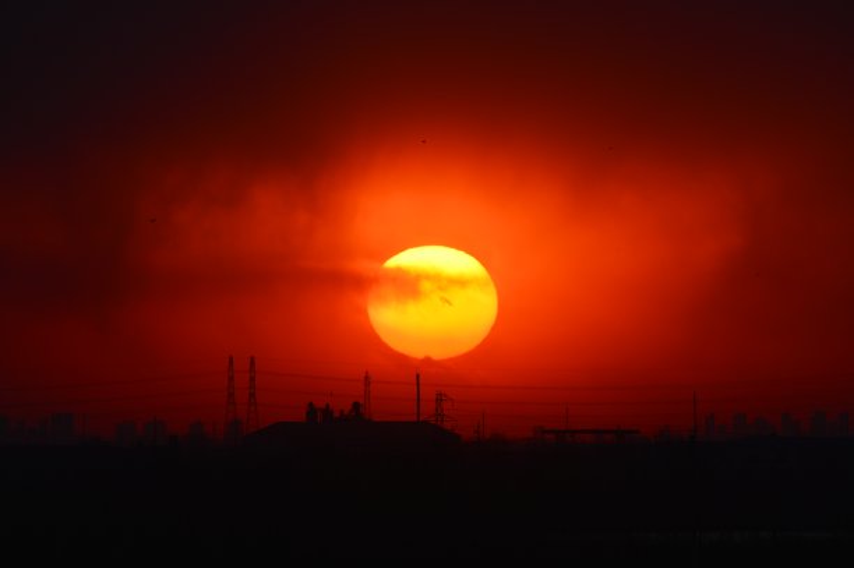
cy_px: 284
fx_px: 14221
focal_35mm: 600
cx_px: 427
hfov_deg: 3.4
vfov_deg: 2.3
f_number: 18
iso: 100
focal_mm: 600
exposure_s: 1/125
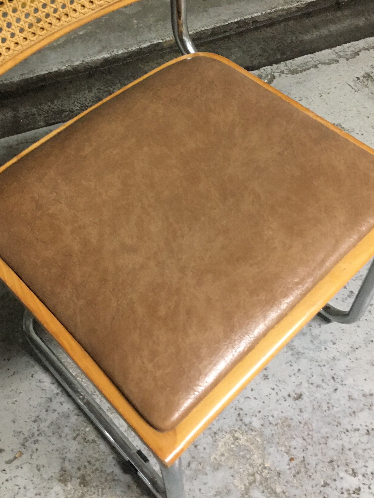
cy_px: 212
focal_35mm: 37
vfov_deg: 50.0
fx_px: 533
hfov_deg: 38.7
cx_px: 190
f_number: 2.2
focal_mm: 4.15
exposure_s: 1/25
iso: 200
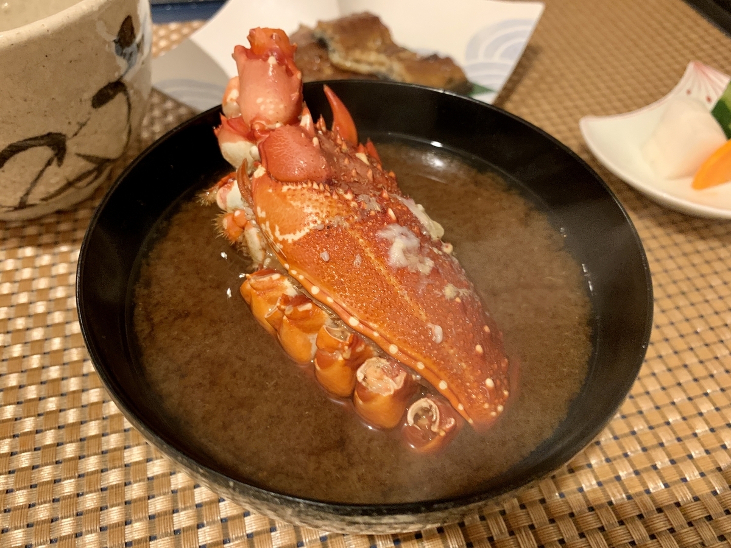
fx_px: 549
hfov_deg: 67.3
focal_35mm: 26
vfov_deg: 53.1
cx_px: 366
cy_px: 274
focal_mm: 4.25
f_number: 1.8
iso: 400
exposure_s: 1/30
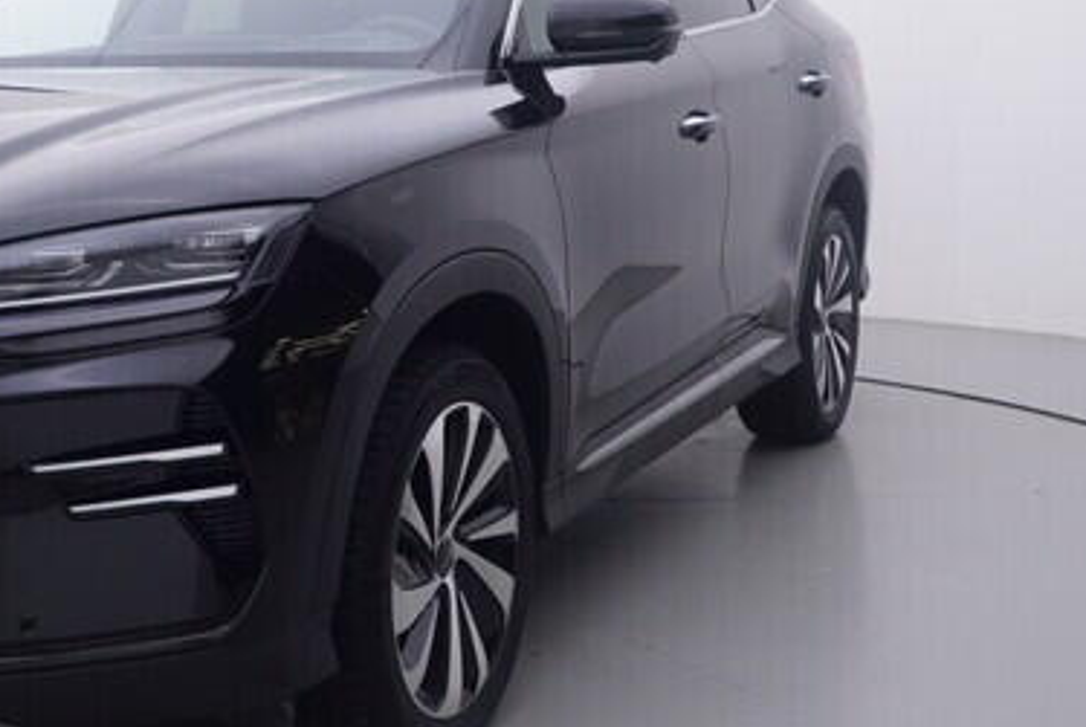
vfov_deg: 22.1
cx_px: 298
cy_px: 261
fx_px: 1853
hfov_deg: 32.2
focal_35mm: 61
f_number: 5
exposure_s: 1/80
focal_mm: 15
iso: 200
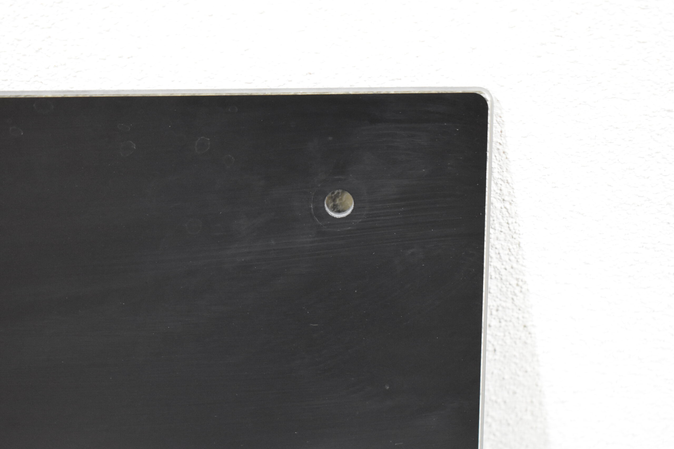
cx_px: 337
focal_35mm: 72
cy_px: 224
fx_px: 1348
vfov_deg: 18.9
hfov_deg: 28.1
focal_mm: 48
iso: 3200
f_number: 5.3
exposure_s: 1/125
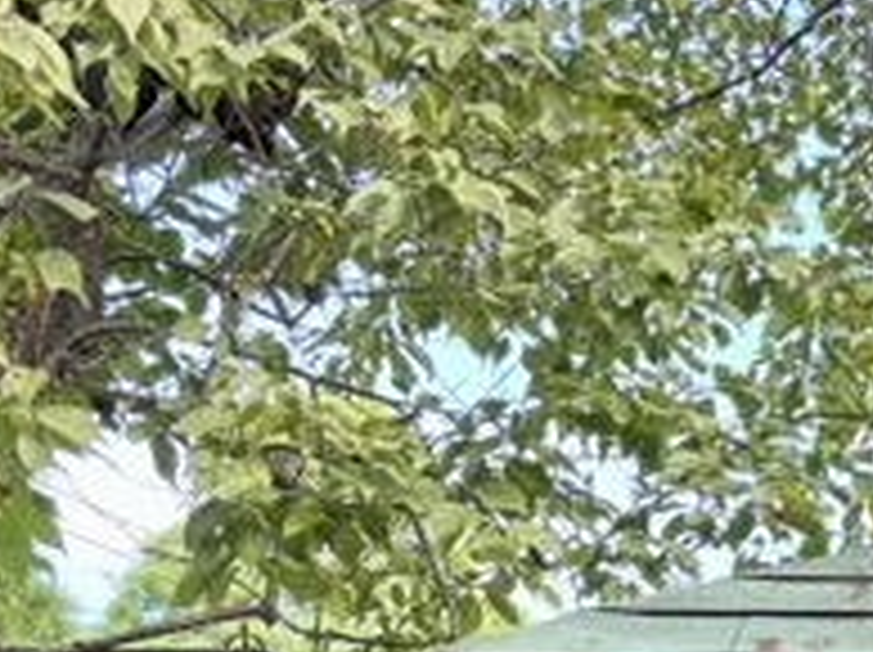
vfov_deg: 14.1
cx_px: 1102
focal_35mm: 94
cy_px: 1126
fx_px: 2368
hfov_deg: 19.4
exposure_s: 1/121
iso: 100
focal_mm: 5.96
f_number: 1.6
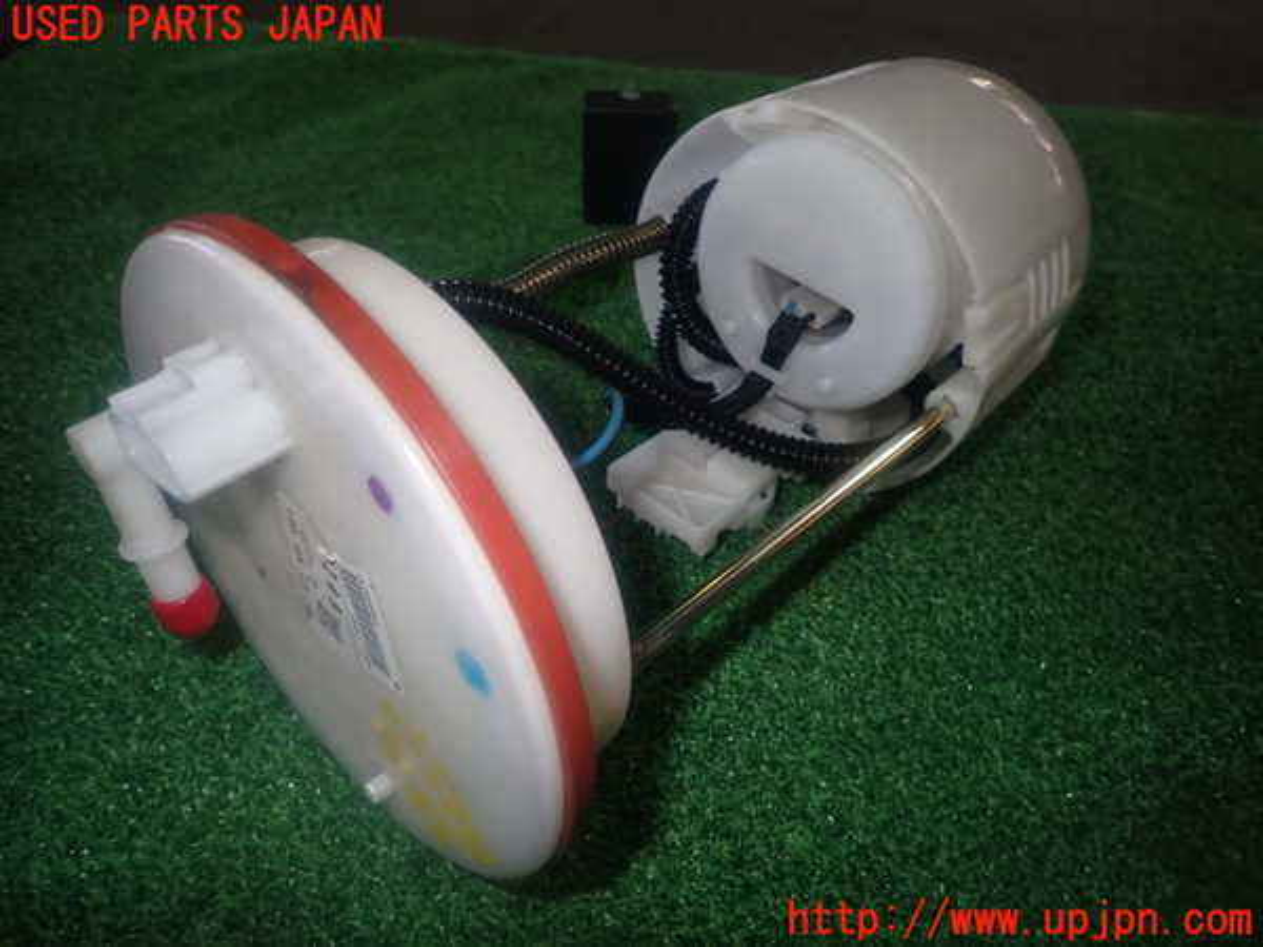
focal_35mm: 25
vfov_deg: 54.9
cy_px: 474
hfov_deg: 69.4
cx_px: 632
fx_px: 912
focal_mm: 4.5
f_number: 5.6
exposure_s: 1/30
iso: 200
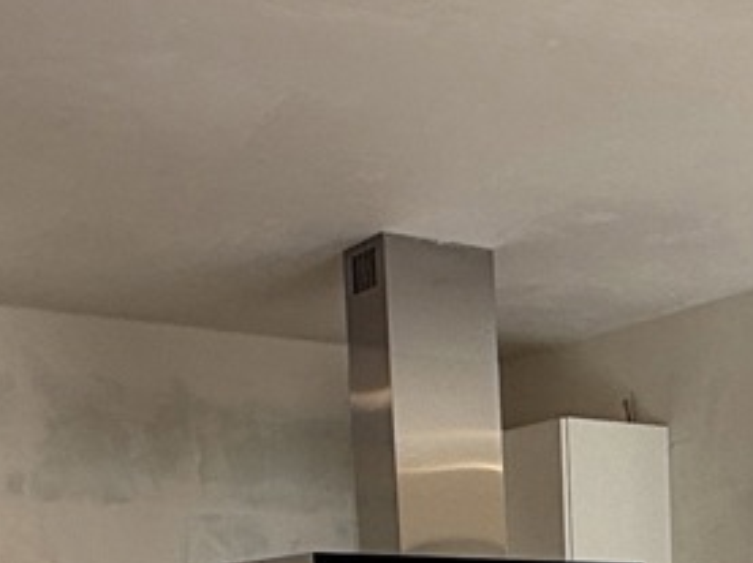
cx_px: 826
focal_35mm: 81
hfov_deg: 22.8
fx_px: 1760
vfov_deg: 15.6
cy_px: 1017
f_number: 2.2
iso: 50
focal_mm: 2.22
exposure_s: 1/136
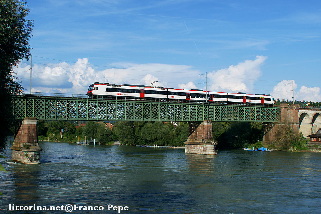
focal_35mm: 42
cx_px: 160
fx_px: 374
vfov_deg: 31.9
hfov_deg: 46.4
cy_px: 107
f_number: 8
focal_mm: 28
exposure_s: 1/640
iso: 200
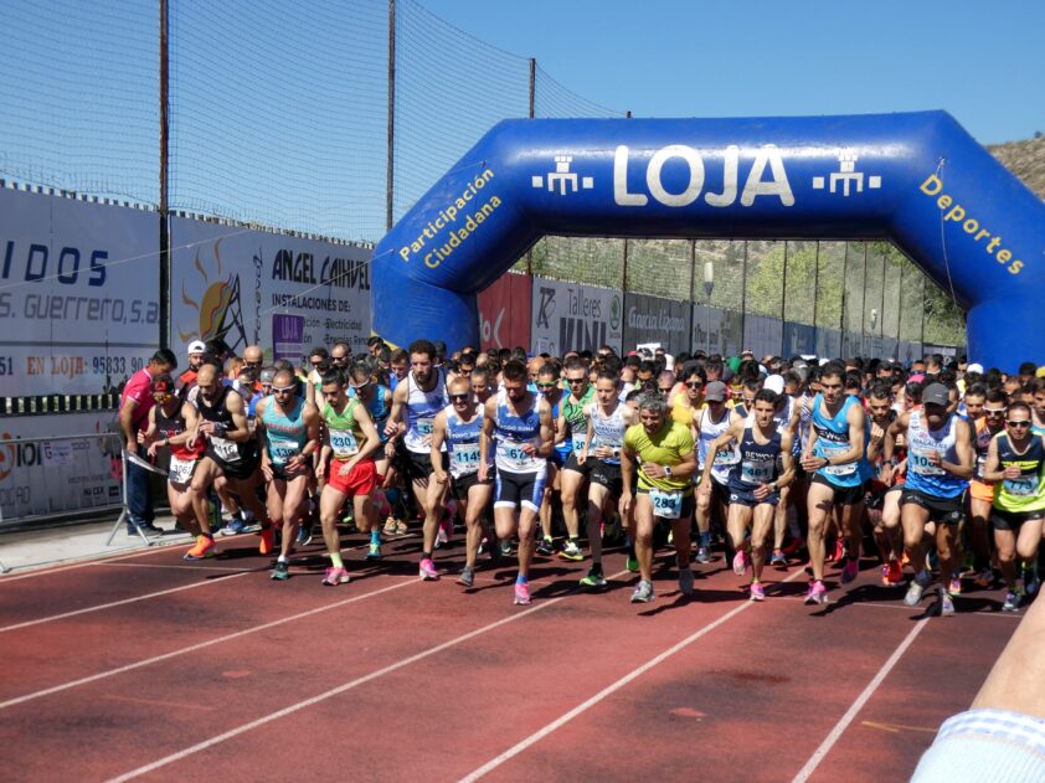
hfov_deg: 36.2
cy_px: 392
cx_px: 522
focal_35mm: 53
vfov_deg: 27.5
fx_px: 1600
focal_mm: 9.5
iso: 80
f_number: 3.9
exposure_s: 1/800
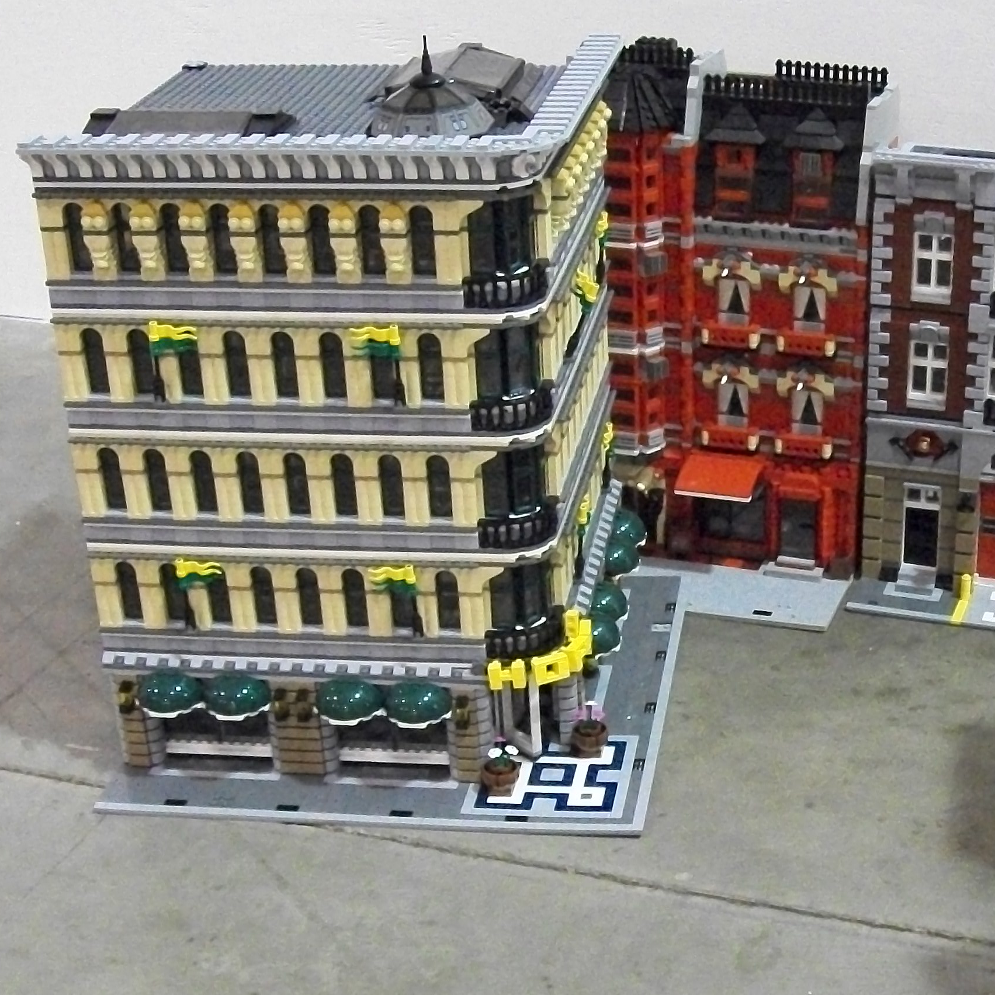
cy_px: 649
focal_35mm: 61
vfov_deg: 28.0
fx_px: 1984
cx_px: 754
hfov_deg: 27.7
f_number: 2.7
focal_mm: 6
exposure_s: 1/40
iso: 640
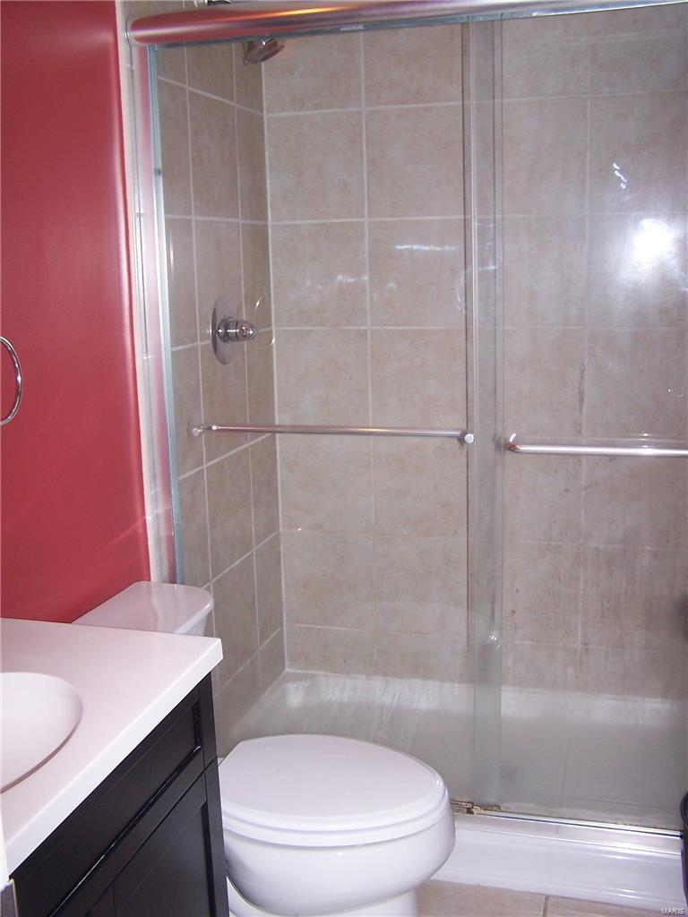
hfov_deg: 37.7
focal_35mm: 38
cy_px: 458
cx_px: 344
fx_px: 1007
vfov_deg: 49.0
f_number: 2.8
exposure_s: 1/60
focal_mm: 6.3
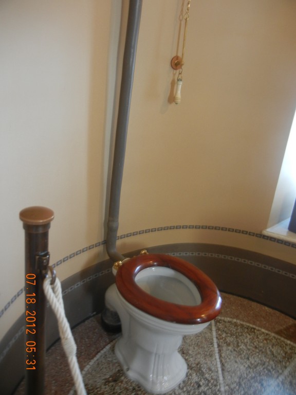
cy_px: 198
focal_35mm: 30
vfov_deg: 60.0
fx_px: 342
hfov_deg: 46.8
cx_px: 148
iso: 200
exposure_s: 1/4.9
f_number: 3.5
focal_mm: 5.4
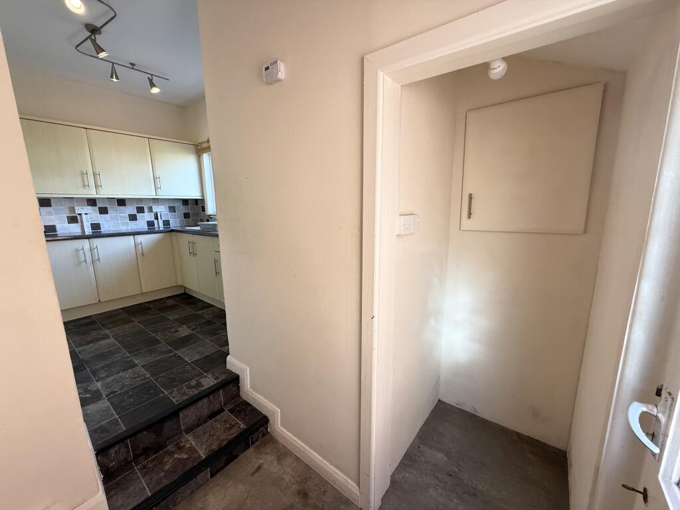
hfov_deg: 102.1
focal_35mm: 14
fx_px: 275
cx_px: 340
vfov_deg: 85.7
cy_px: 255
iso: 160
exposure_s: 1/99
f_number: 2.2
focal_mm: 2.22
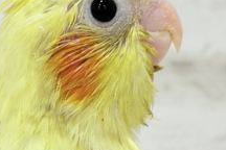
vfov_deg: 8.6
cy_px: 116
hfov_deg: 12.8
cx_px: 60
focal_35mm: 160
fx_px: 1004
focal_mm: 5.96
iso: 40
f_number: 1.6
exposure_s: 1/50
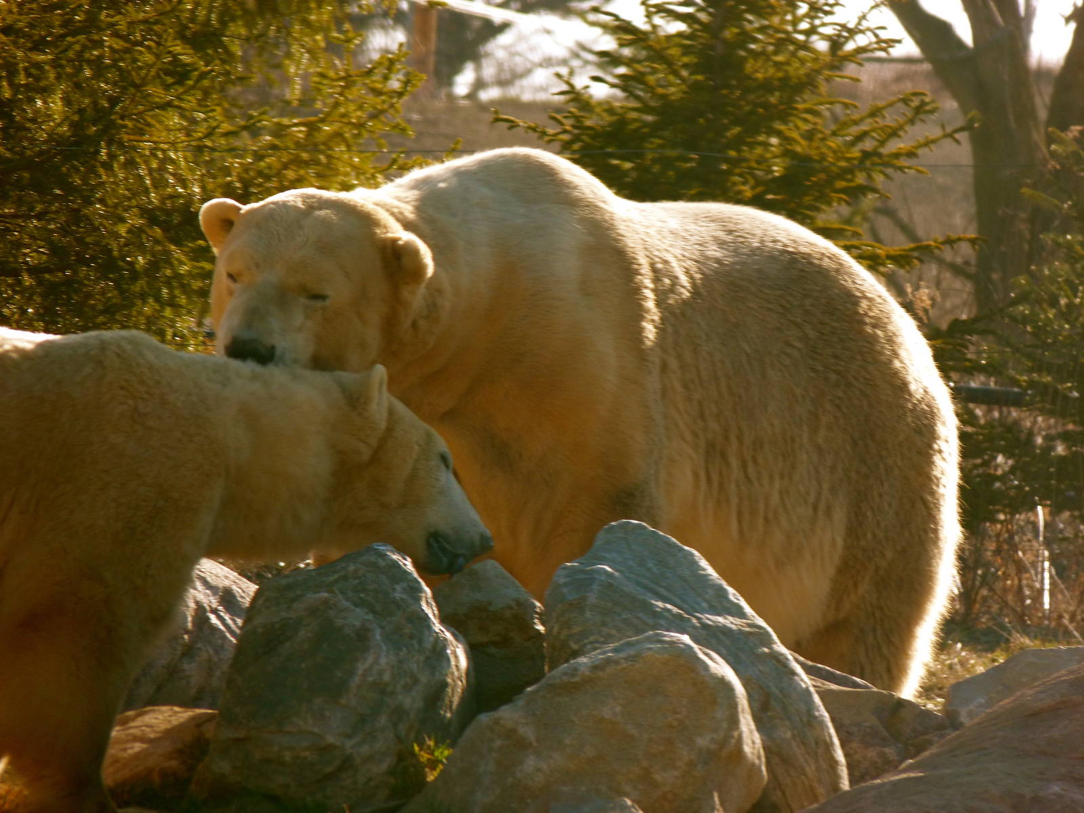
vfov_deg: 2.7
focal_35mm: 554
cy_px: 406
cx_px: 542
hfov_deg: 3.6
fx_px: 17349
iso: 80
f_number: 4.9
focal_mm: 99.7
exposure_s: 1/125
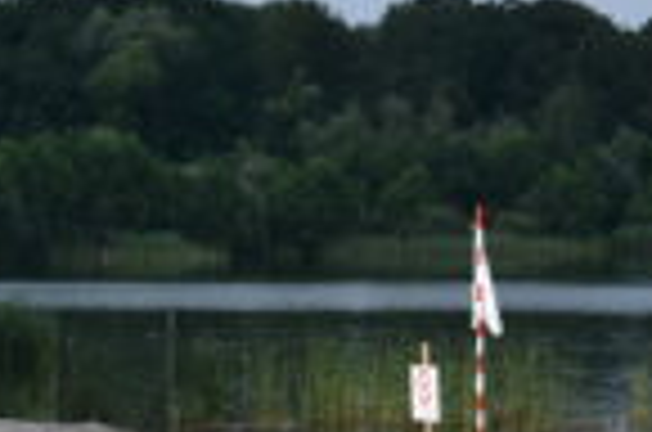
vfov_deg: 7.0
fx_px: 3542
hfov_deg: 10.5
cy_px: 202
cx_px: 481
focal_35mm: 196
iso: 125
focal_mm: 30
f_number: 8
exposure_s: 1/500
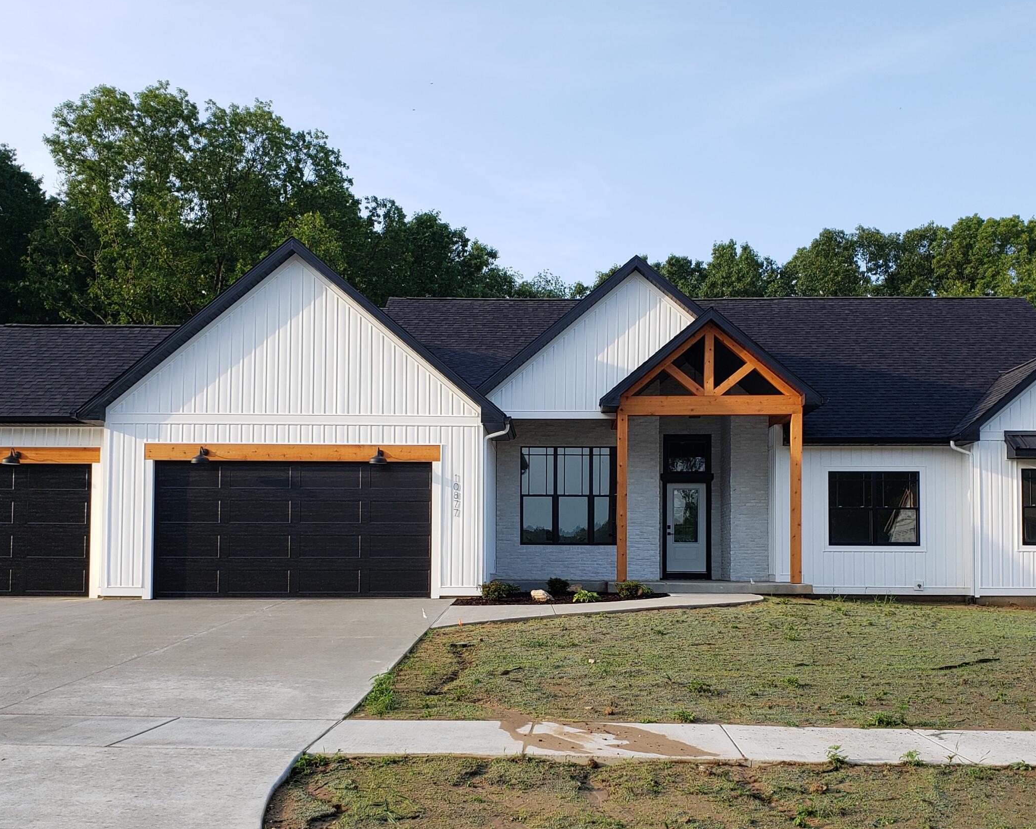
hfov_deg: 49.0
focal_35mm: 37
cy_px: 520
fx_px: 1134
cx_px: 568
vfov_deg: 39.8
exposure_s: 1/433
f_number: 2.4
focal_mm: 4.3
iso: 50
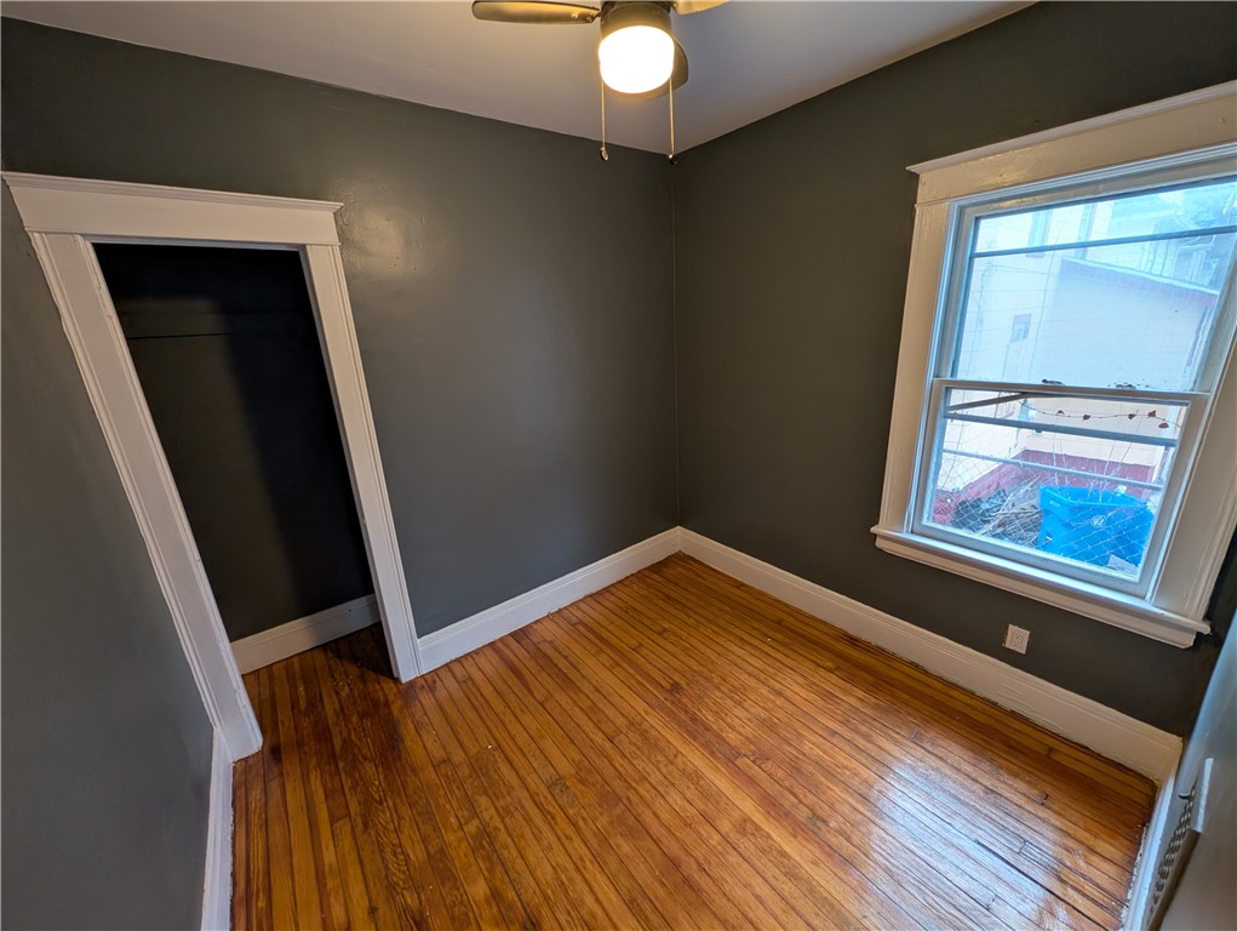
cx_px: 618
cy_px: 466
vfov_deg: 94.6
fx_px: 429
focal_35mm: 12
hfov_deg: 110.5
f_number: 1.7
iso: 74
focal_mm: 2.02
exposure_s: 1/25.9
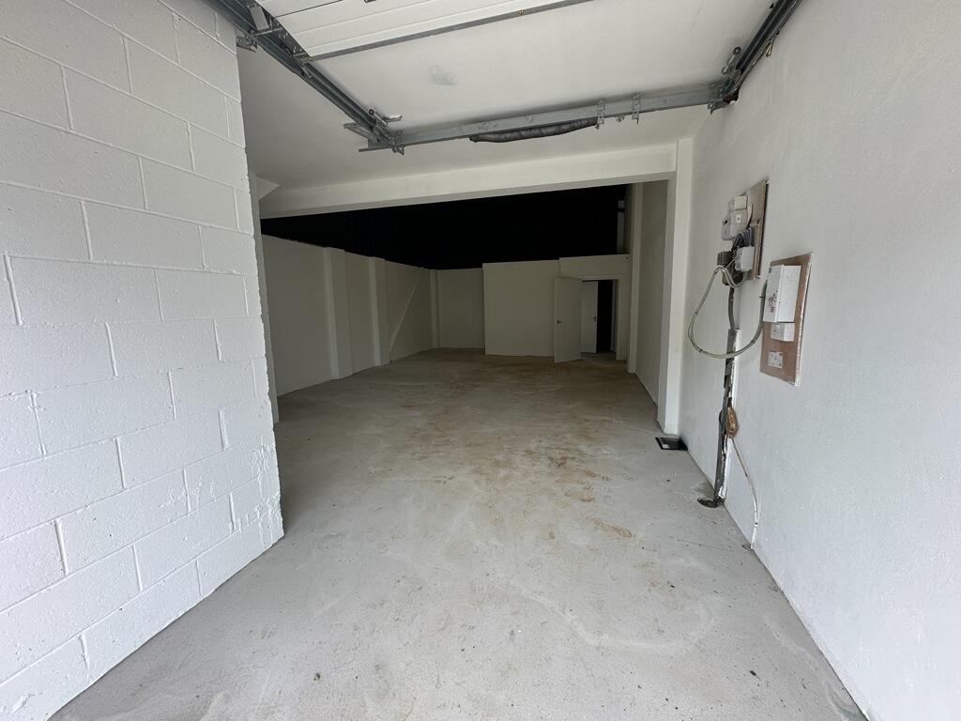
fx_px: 389
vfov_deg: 85.7
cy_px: 360
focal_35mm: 14
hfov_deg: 102.1
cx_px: 480
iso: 50
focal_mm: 2.22
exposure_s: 1/99
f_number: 2.2
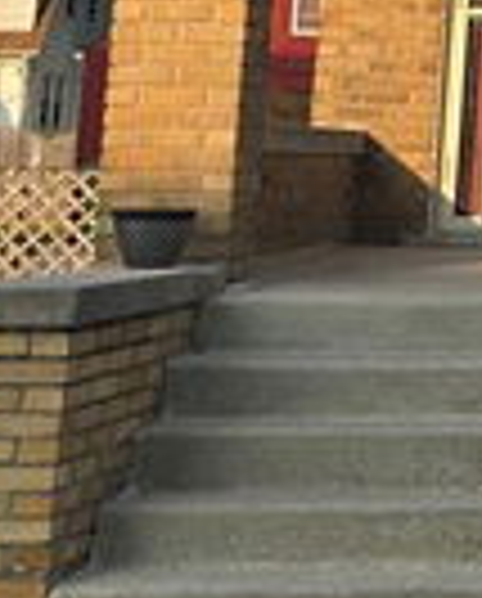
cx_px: 1090
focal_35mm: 115
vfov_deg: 16.0
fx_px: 2044
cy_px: -126
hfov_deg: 11.5
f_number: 1.7
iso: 12
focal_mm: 6.3
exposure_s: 1/241
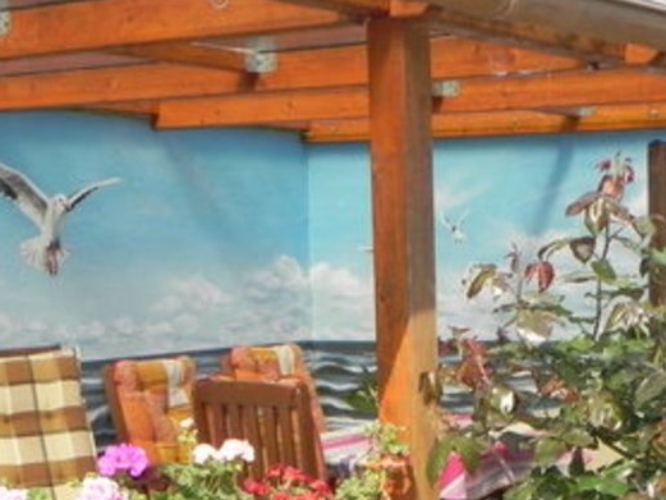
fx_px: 1463
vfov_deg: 18.9
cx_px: 258
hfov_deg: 25.6
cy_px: 482
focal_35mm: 76
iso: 224
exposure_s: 1/292
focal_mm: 5.9
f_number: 6.3
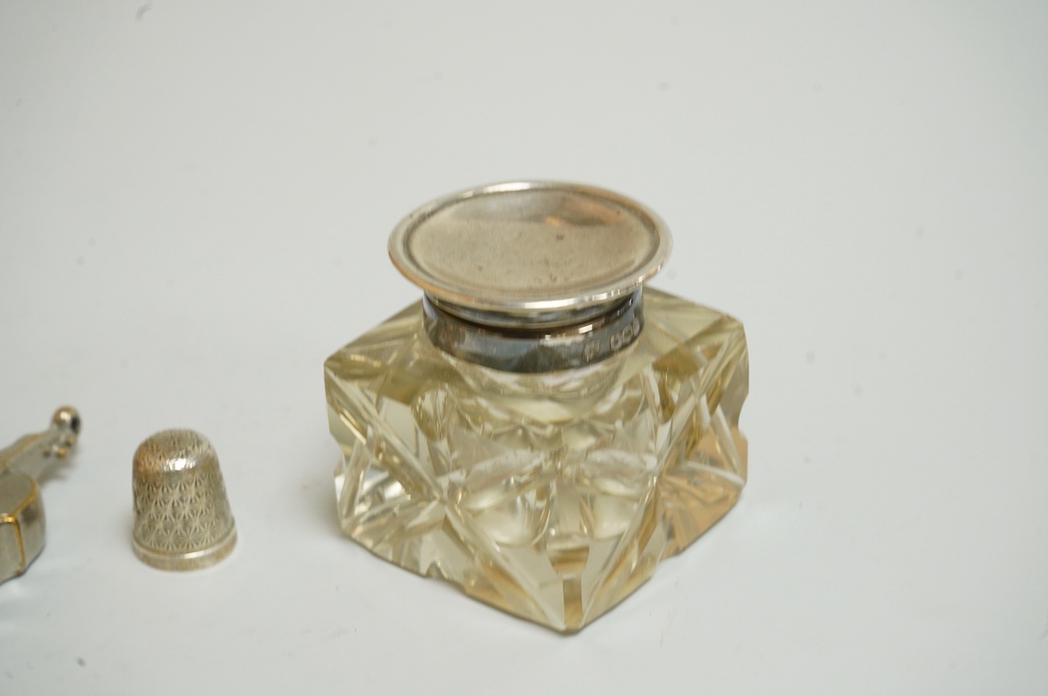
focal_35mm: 73
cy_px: 351
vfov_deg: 18.6
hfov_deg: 27.7
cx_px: 537
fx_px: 2123
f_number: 10
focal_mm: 70
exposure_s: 1/60
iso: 2500
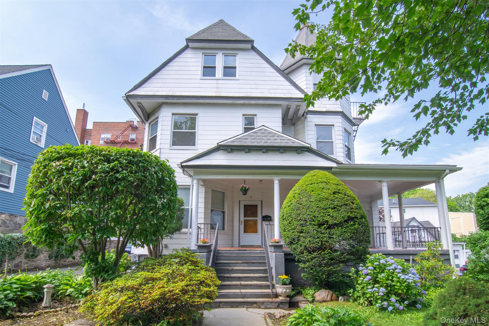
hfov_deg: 95.0
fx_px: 224
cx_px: 244
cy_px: 163
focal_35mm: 16
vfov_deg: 72.0
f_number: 14
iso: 500
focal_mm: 11
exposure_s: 1/160
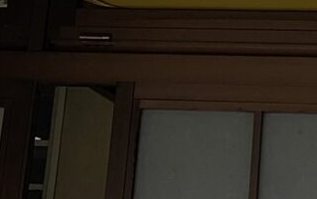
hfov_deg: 9.4
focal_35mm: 221
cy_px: -710
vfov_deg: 5.1
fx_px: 1911
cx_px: 293
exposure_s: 1/452
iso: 32
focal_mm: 4.25
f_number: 1.8
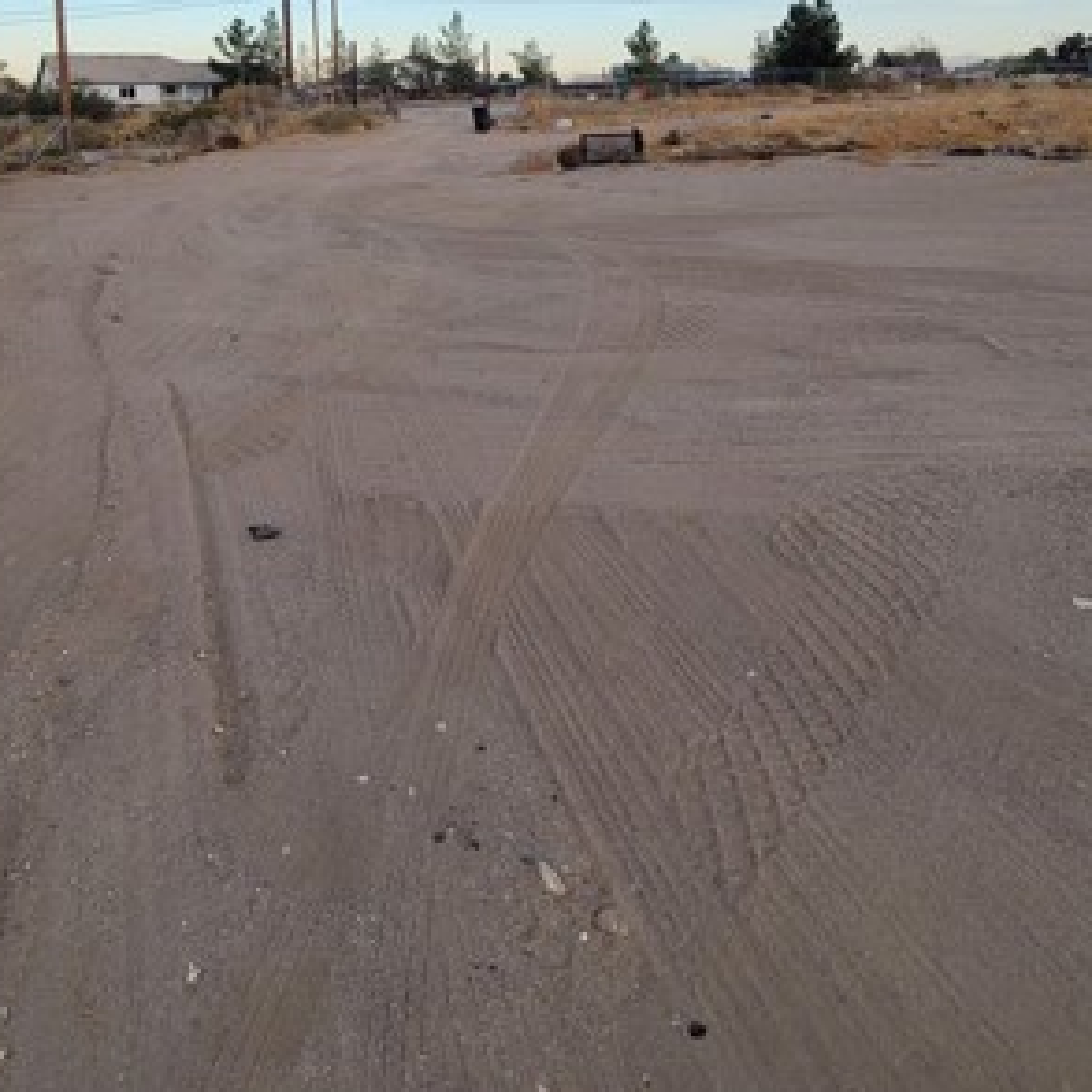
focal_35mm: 25
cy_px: 234
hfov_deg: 62.7
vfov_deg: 58.6
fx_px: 892
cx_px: 479
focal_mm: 2.2
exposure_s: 1/366
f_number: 2.2
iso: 50
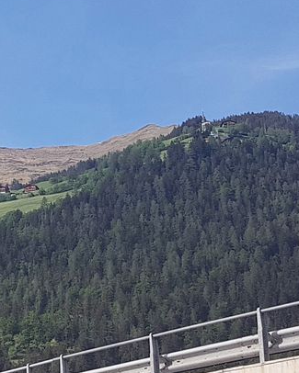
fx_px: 1106
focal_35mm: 100
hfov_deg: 13.9
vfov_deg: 19.1
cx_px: -222
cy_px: 258
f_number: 1.7
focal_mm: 4.2
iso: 50
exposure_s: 1/1652
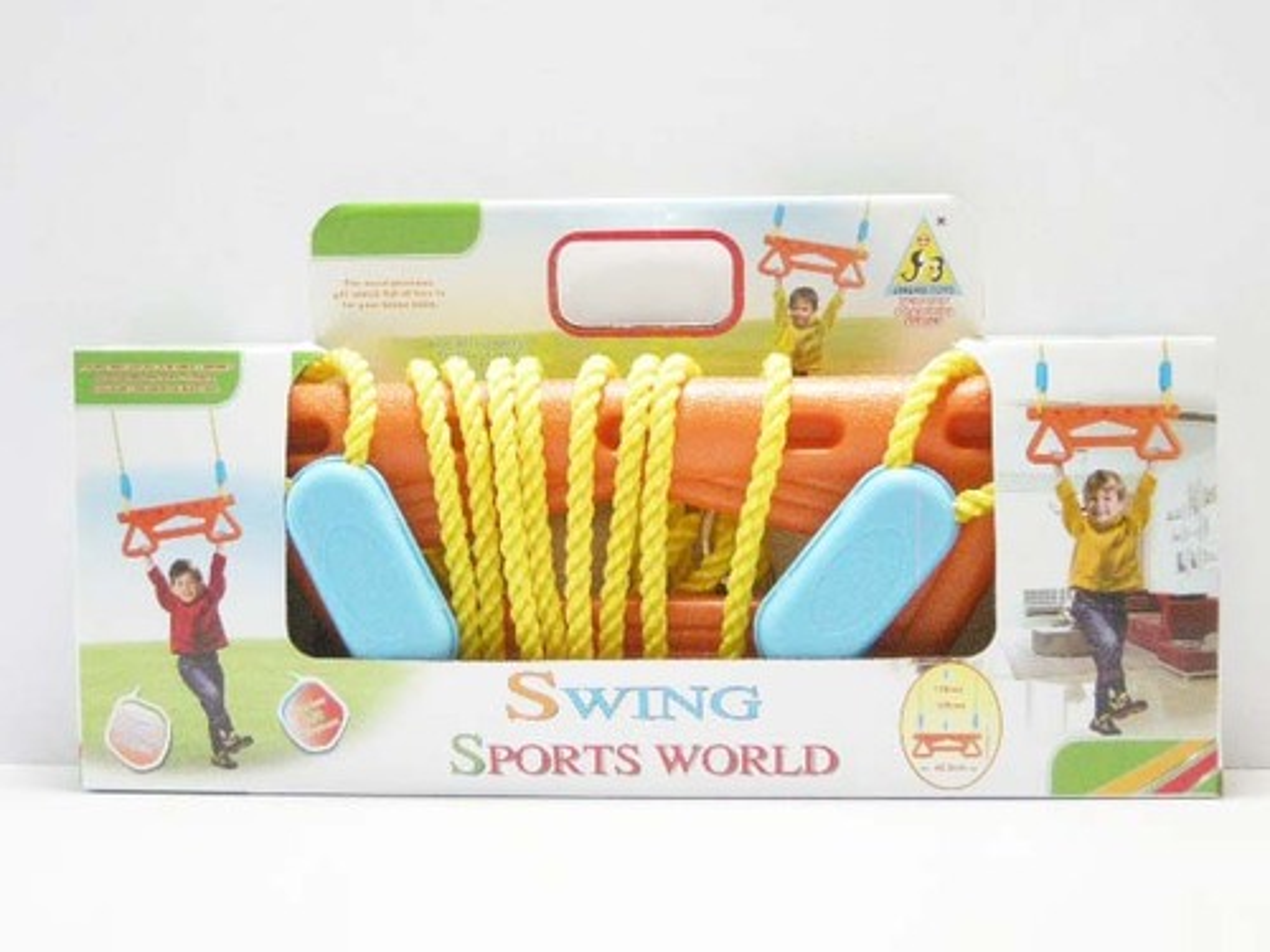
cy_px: 476
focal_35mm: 60
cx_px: 635
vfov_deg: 24.4
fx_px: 2201
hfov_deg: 32.2
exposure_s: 1/59
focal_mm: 12.9
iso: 400
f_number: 3.5
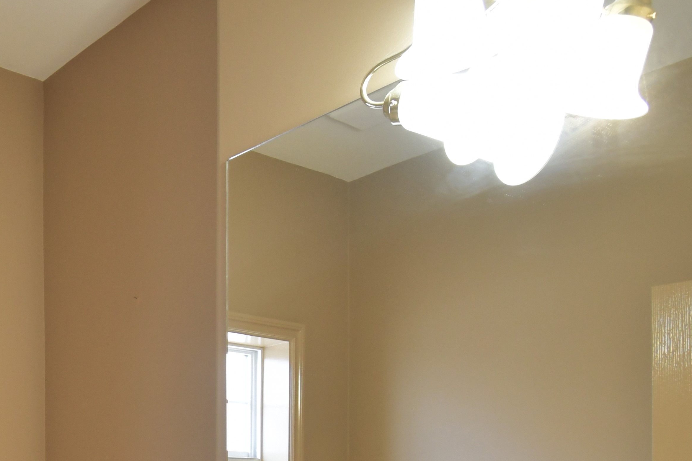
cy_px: 522
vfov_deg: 30.8
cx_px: -54
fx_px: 730
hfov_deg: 41.4
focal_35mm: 38
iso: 1100
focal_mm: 11
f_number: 4.8
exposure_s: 1/45
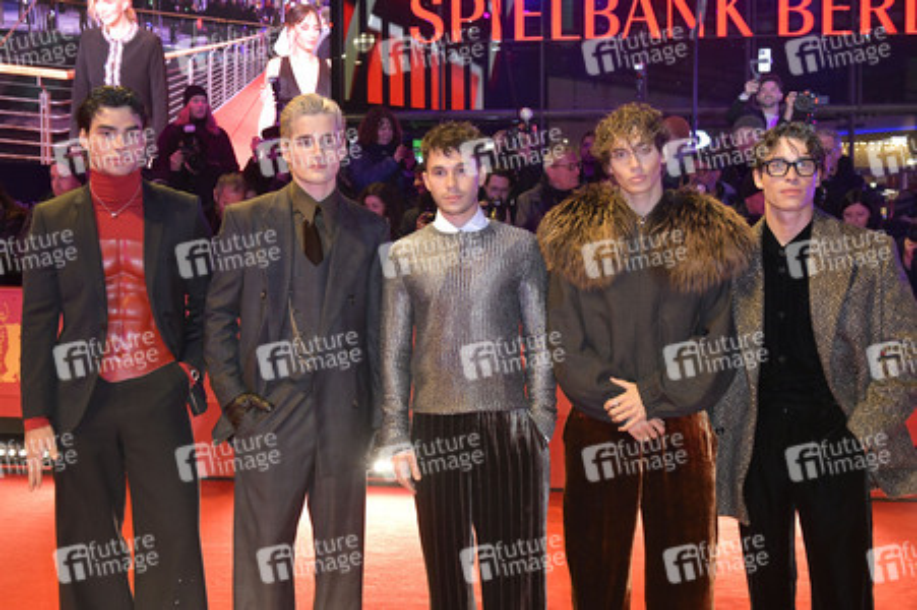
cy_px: 305
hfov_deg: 53.2
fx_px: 916
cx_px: 458
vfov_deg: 36.8
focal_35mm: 36
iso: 1600
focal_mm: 36
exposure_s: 1/200
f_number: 5.6
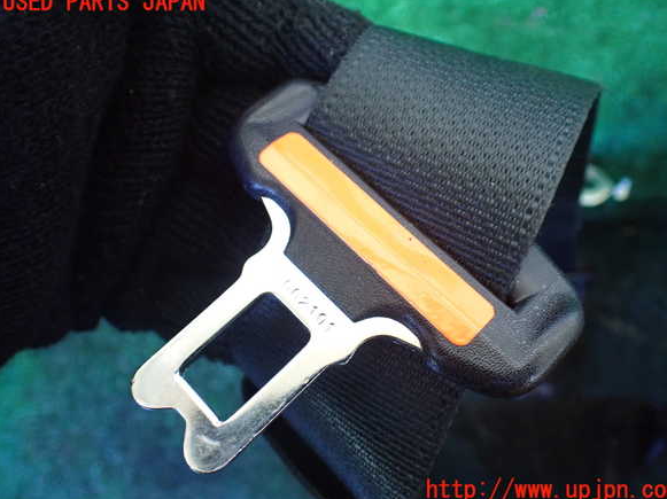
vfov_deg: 45.4
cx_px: 341
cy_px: 247
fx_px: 597
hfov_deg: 58.4
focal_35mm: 31
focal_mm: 5.4
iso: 800
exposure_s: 1/60
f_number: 2.3
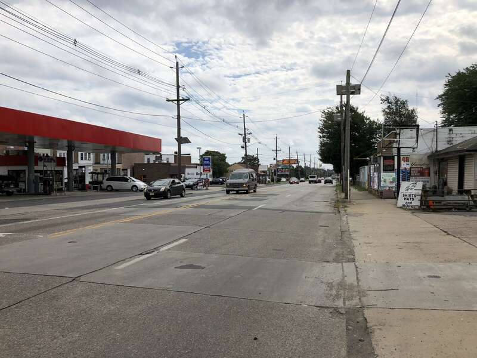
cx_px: 238
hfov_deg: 63.4
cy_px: 179
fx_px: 386
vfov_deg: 49.7
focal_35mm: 28
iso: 25
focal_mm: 4
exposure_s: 1/4049
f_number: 1.8
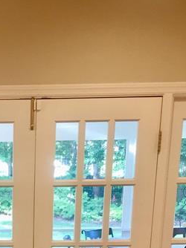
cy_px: 366
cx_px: -28
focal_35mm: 89
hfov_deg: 16.0
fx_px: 638
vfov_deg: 19.4
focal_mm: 4.15
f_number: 2.2
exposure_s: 1/30
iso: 64
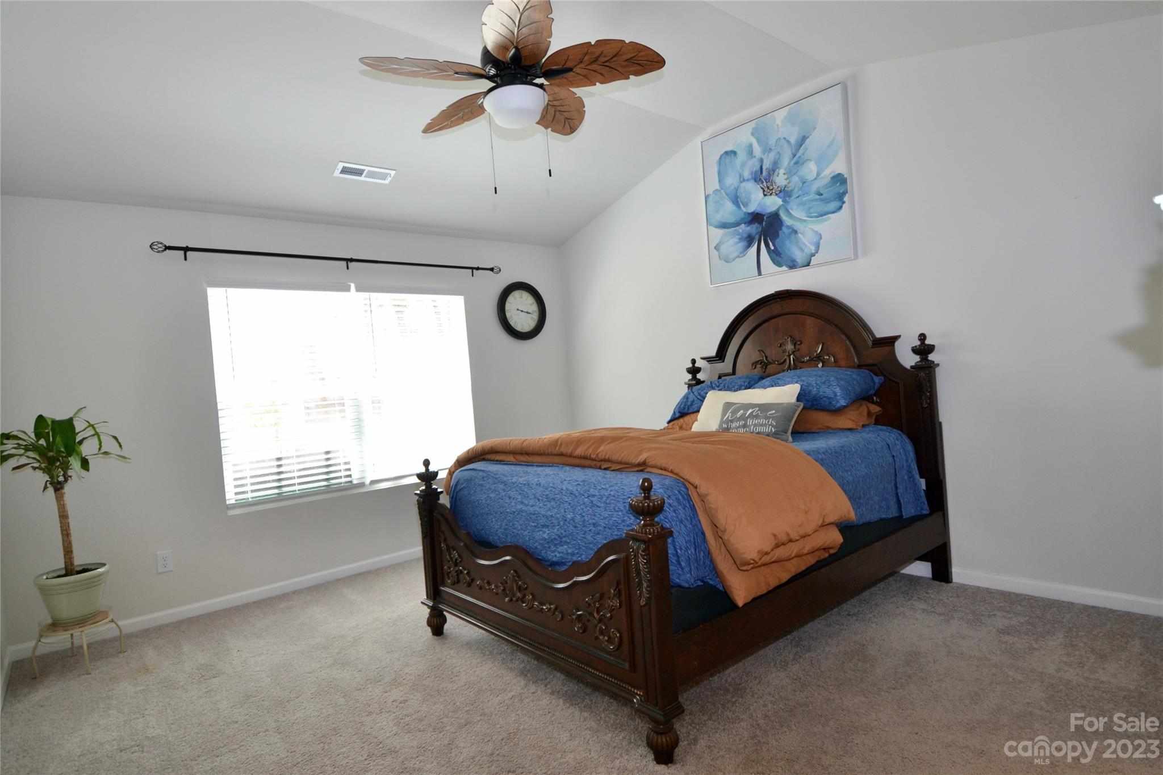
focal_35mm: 16
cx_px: 582
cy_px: 388
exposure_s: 1/80
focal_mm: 10.5
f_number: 4.5
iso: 400
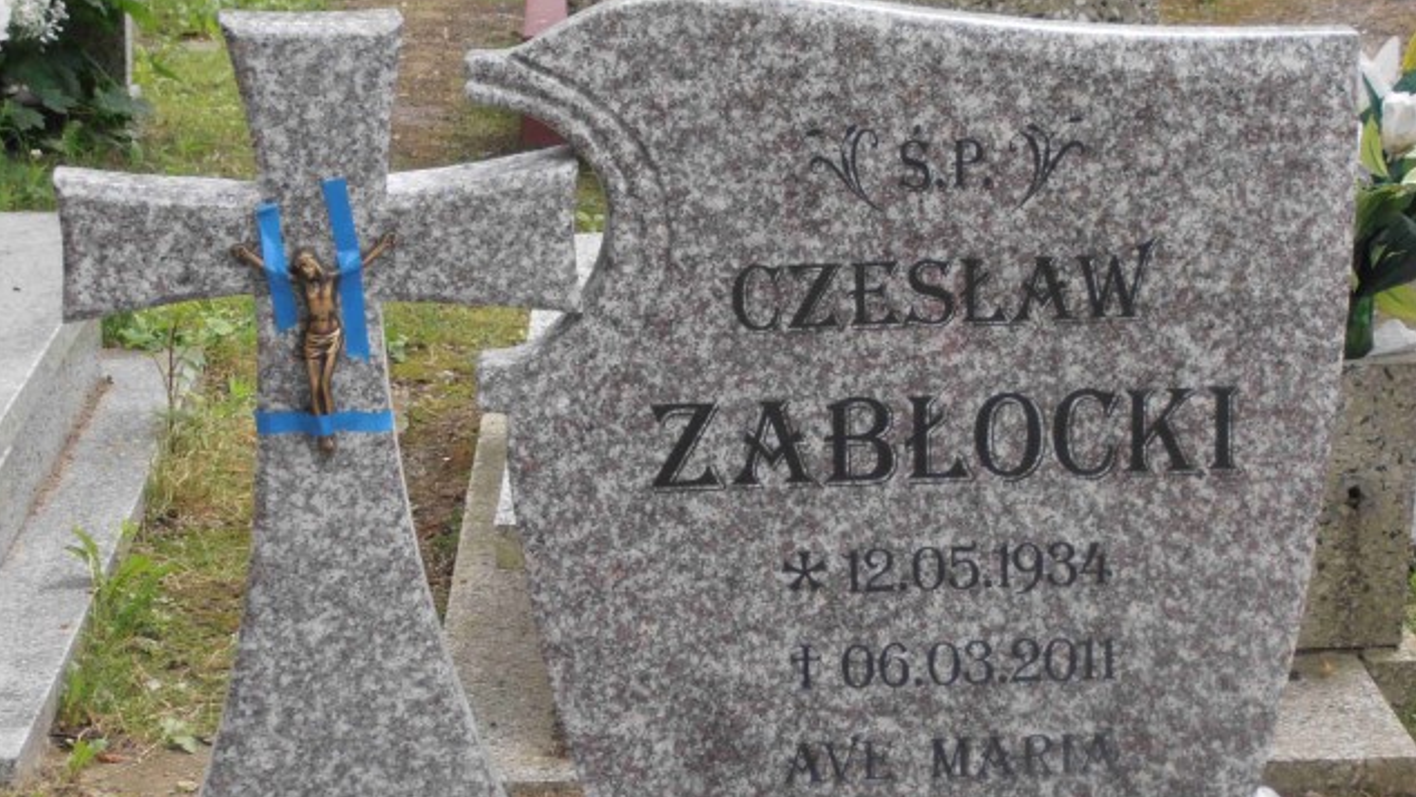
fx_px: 4582
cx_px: 704
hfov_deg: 17.6
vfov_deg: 9.9
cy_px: 471
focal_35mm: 122
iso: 80
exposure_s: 1/80
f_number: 5.5
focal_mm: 19.64
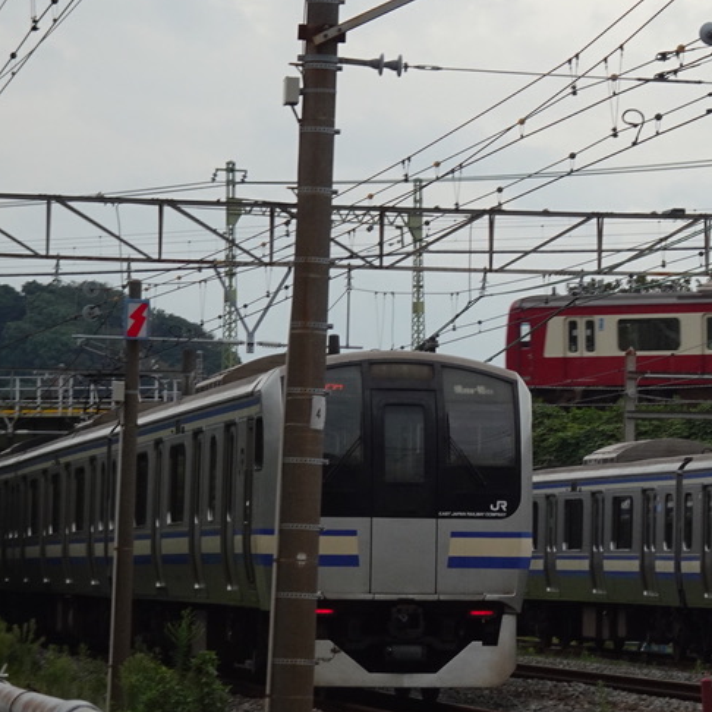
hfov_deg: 8.6
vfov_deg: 8.6
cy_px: 154
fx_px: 4724
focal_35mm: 203
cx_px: 713
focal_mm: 17.15
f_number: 5.6
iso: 80
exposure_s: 1/250
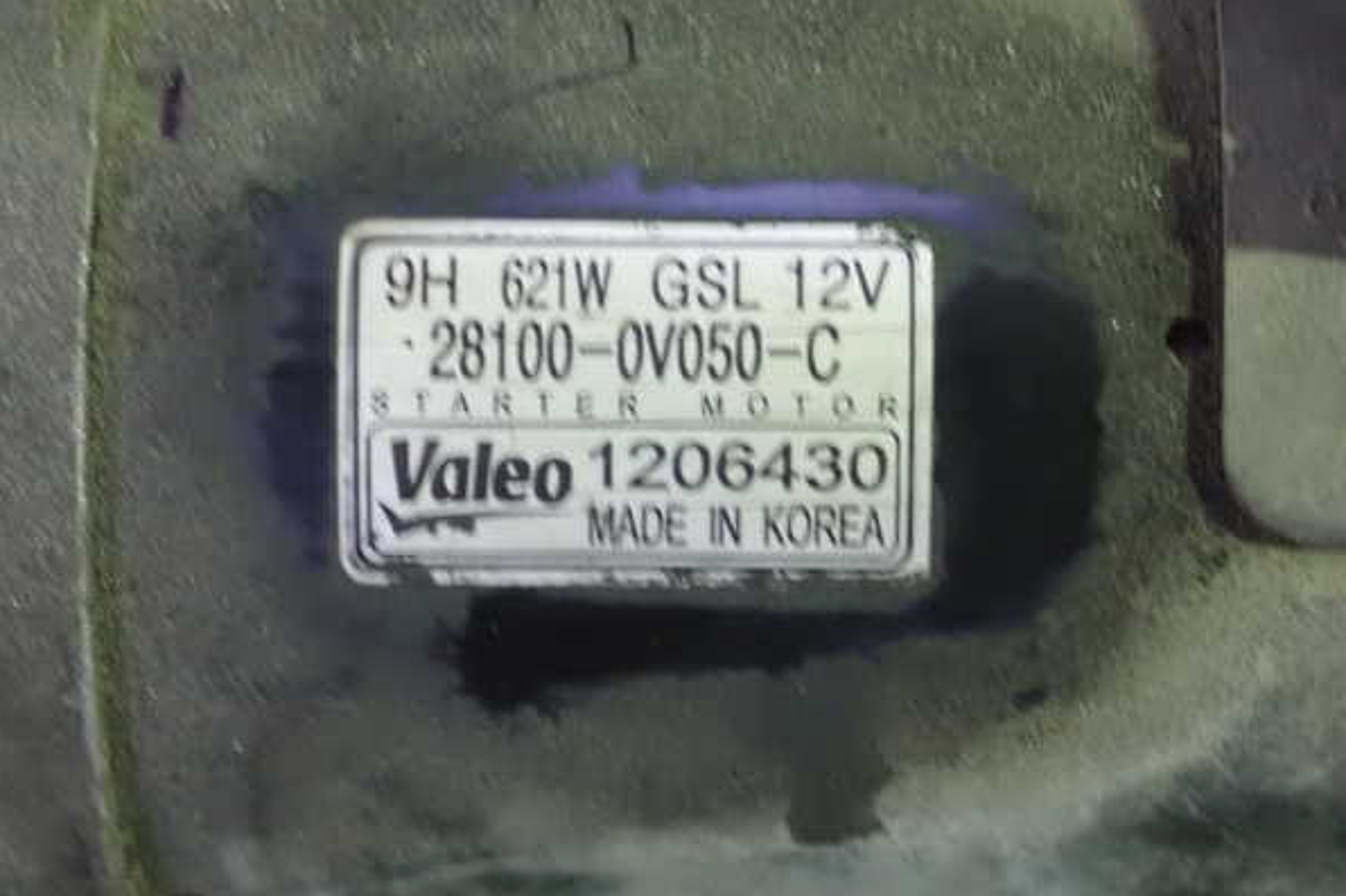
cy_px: 449
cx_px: 673
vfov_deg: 15.4
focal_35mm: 89
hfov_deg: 22.9
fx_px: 3326
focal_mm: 15.41
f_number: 4.5
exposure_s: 1/15
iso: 1600
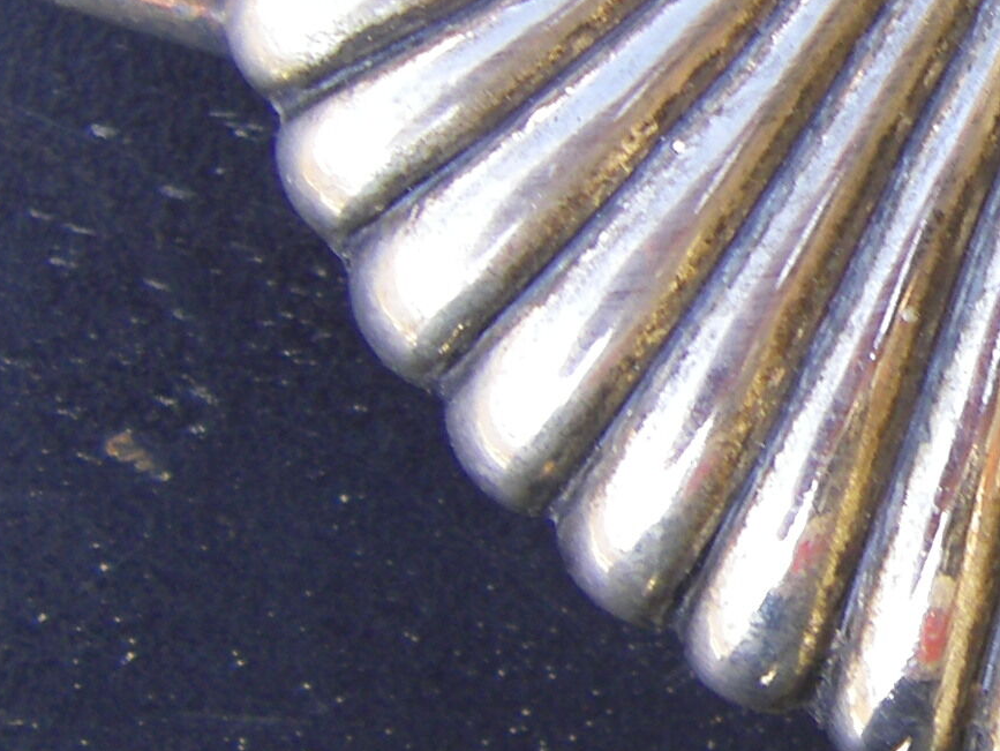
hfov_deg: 13.3
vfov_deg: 10.4
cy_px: 153
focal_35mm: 143
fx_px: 4133
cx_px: 1333
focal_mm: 6.3
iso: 64
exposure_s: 1/60
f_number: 3.5
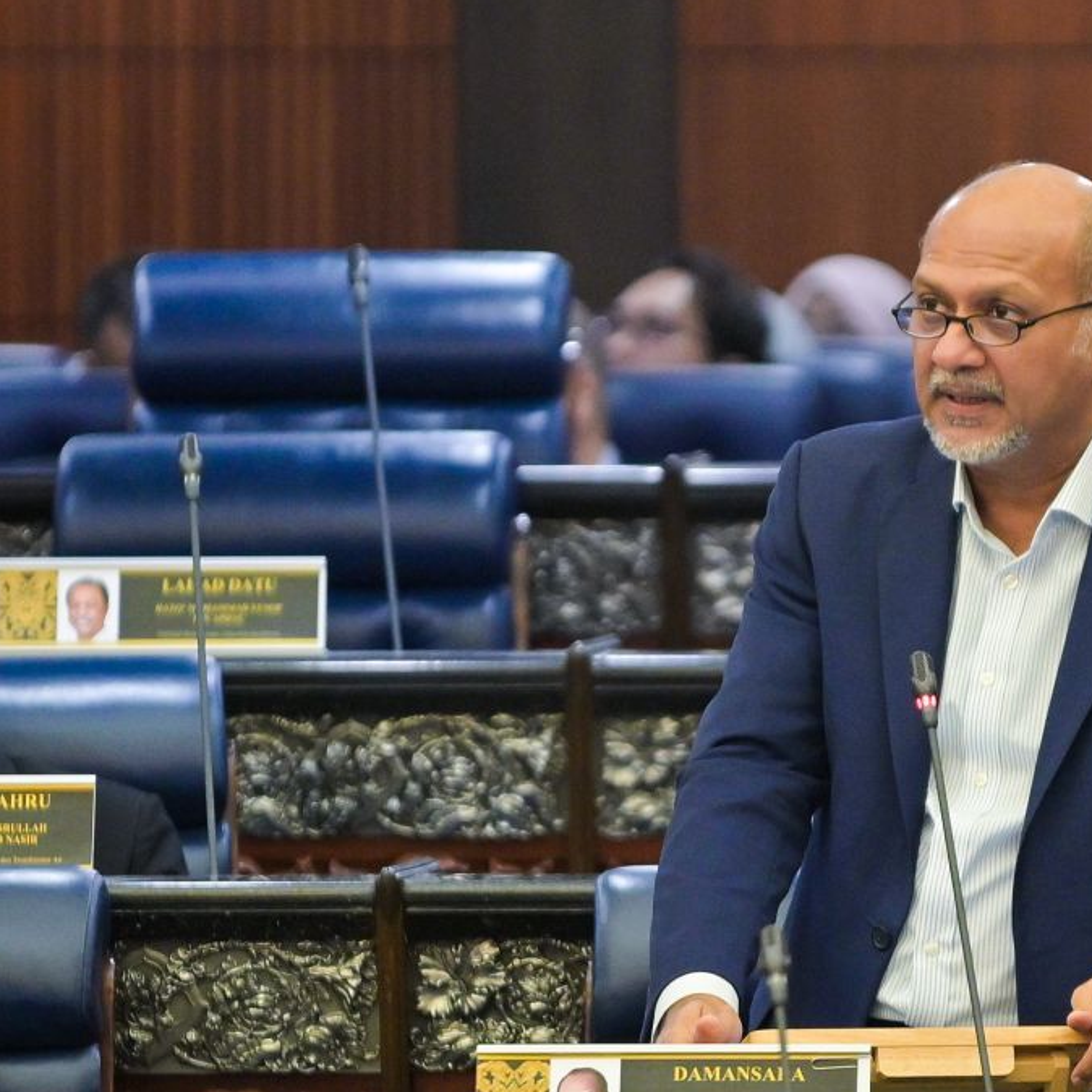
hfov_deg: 3.7
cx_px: 770
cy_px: 637
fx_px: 16739
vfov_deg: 3.7
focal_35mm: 469
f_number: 3.2
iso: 1600
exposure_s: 1/400
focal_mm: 200
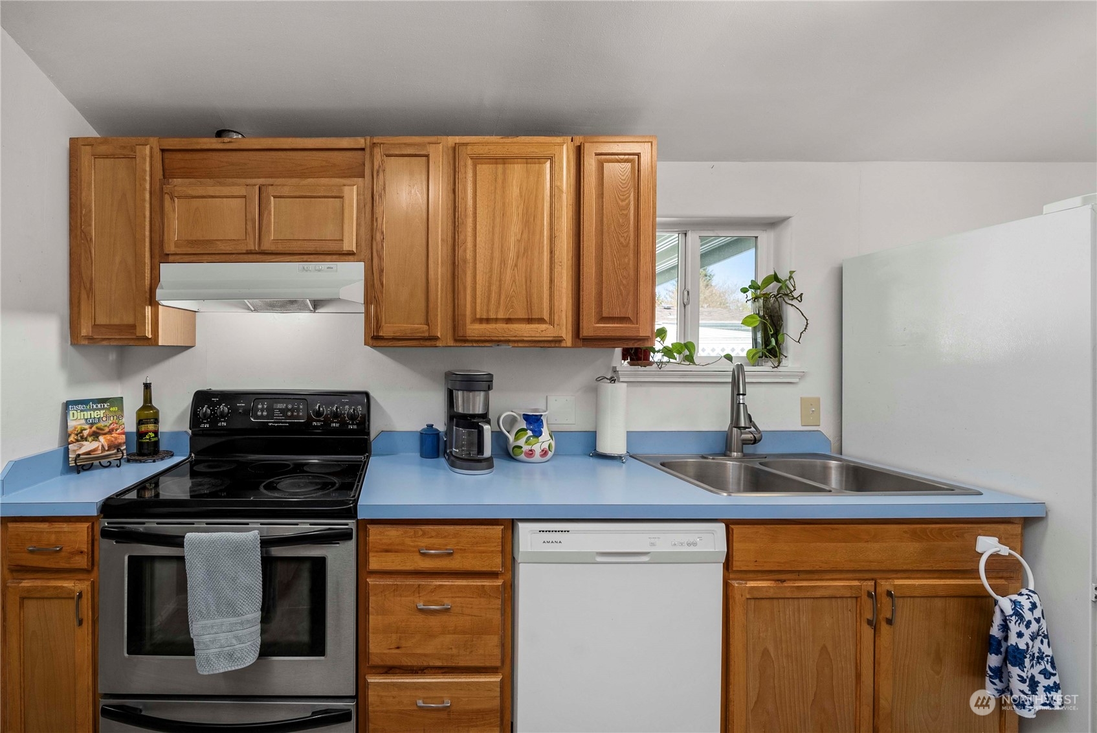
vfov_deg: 85.5
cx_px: 548
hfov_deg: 108.3
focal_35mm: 13
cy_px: 366
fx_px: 396
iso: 200
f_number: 7.1
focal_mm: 13
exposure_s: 1/60
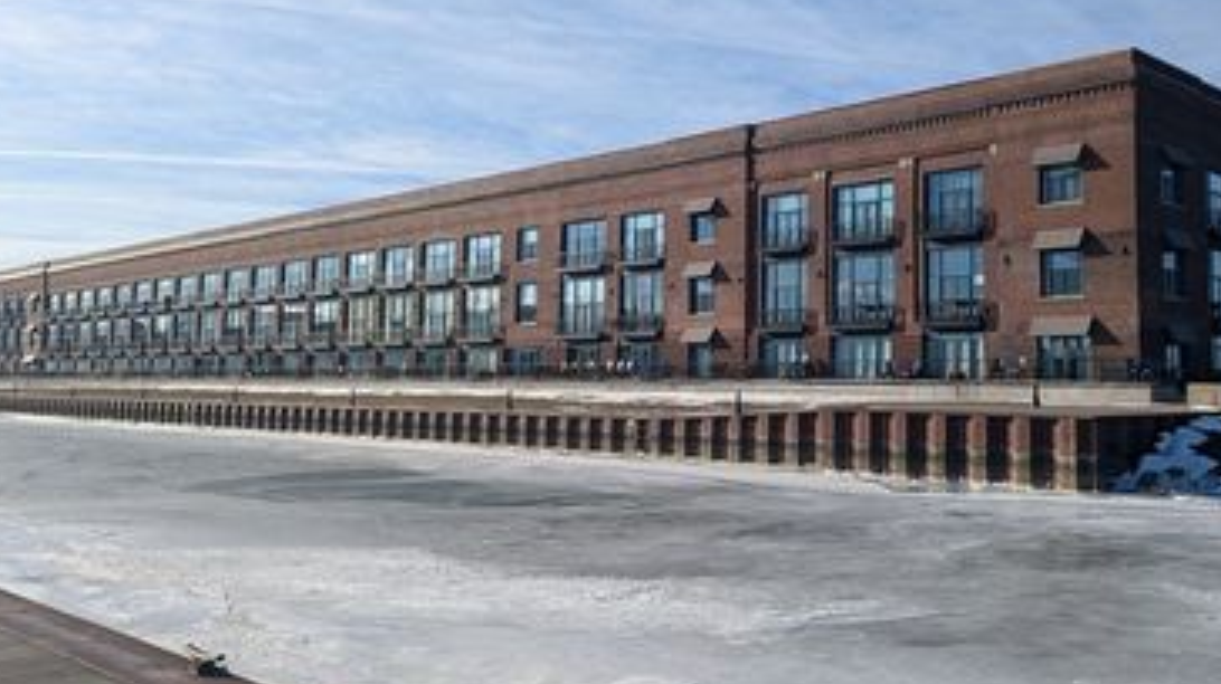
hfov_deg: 54.2
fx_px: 1165
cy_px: 265
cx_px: 812
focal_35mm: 36
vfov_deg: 32.6
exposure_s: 1/2179
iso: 43
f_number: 1.85
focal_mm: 6.81
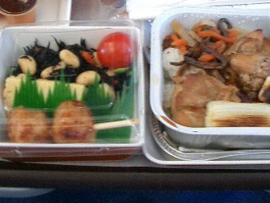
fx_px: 531
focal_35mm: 68
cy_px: 27
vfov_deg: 21.2
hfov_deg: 28.5
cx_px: 136
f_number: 2.6
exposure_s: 1/10
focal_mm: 5.8
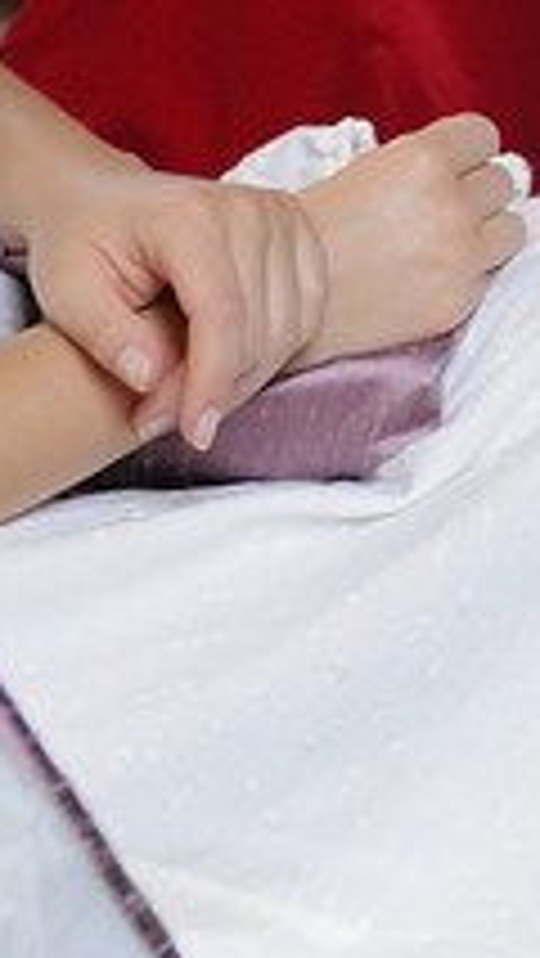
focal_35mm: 220
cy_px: -661
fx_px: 5594
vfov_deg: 9.4
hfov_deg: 4.8
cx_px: 2430
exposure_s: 1/100
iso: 400
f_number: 3.5
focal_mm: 28
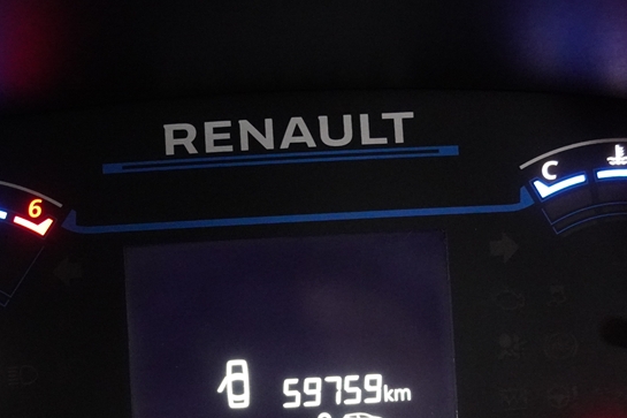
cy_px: 368
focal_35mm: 48
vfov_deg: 27.2
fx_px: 835
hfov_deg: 40.8
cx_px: 228
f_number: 2.8
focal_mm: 17
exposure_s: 1/60
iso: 5000
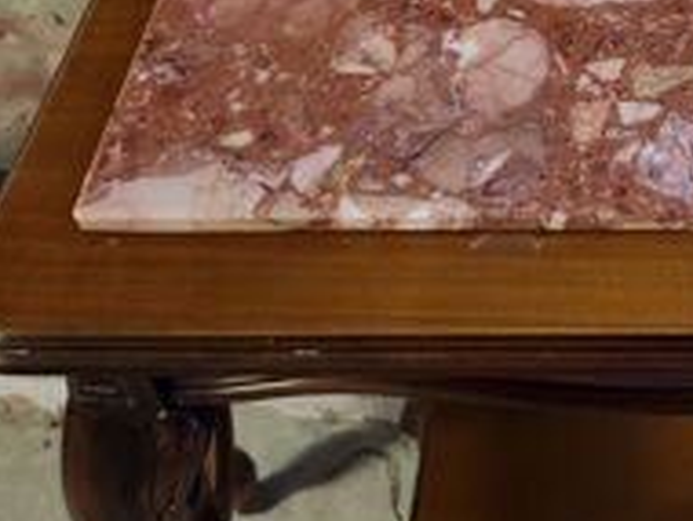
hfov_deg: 31.6
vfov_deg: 24.6
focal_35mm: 58
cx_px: 624
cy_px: 58
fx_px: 1163
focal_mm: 5.4
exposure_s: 1/25
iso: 800
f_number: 1.8
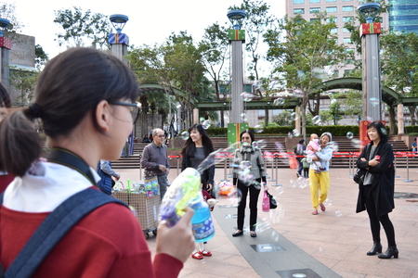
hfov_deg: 53.1
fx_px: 418
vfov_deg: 36.9
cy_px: 139
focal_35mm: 36
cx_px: 209
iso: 100
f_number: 5
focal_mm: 24
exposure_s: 1/100
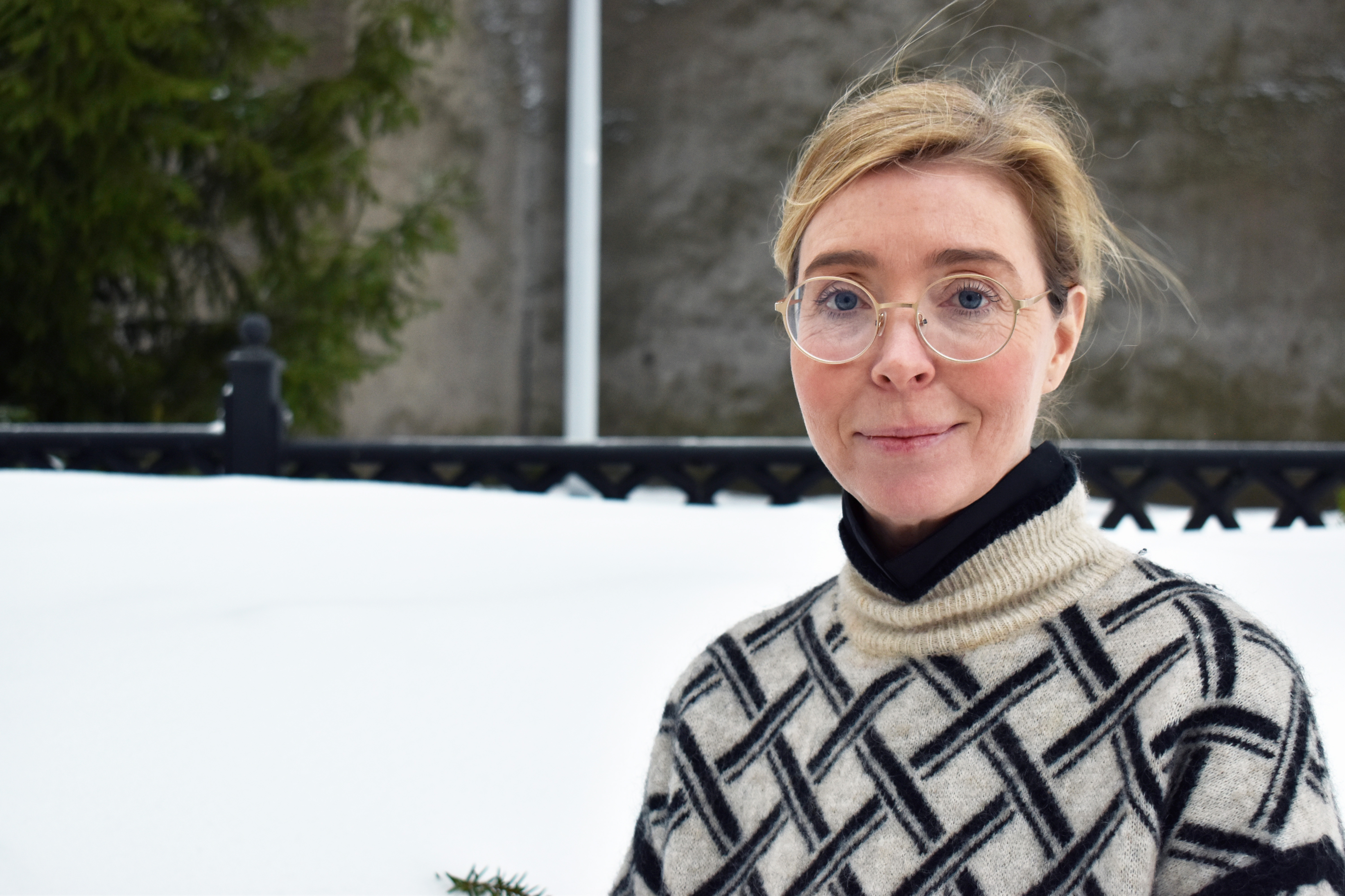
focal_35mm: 60
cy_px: 448
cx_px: 672
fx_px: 2241
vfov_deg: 22.6
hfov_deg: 33.4
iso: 500
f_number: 4.8
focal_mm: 40
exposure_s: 1/160
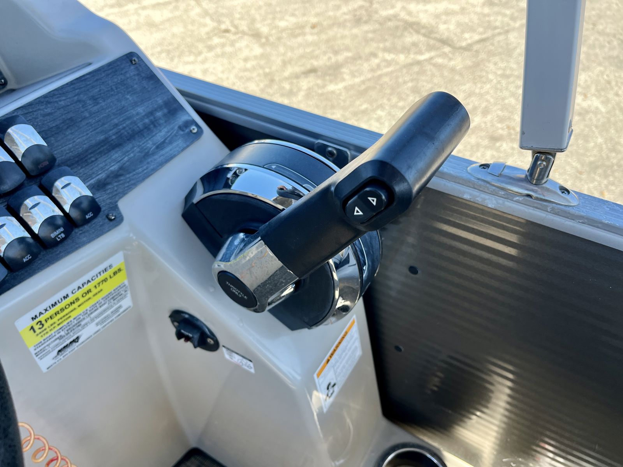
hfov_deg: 67.3
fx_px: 468
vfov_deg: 53.1
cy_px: 234
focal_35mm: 26
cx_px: 312
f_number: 1.6
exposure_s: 1/583
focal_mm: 5.1
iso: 50
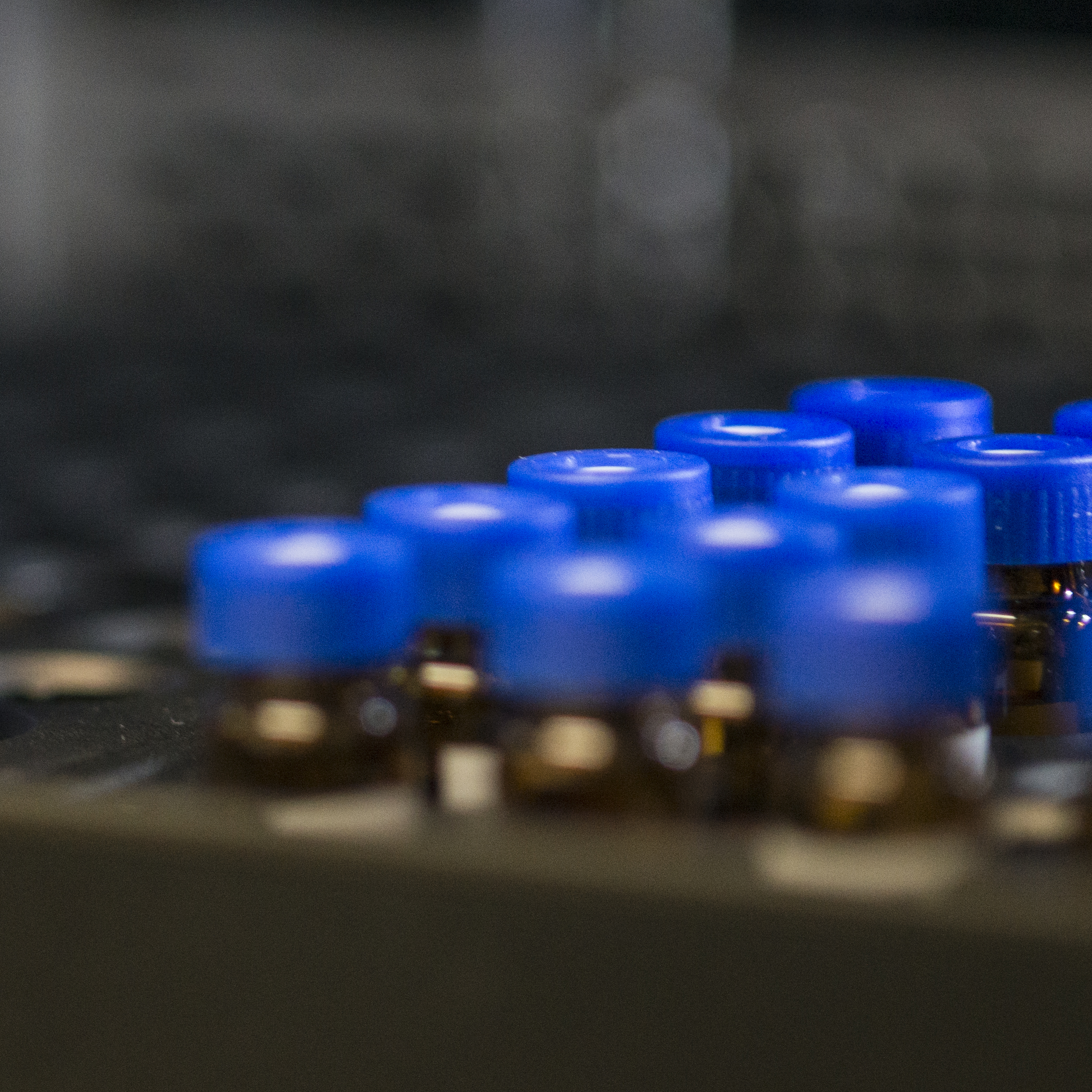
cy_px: 556
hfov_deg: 6.6
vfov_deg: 6.6
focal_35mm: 264
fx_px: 9422
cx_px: -194
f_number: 3.5
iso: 1250
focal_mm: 105
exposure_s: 1/125
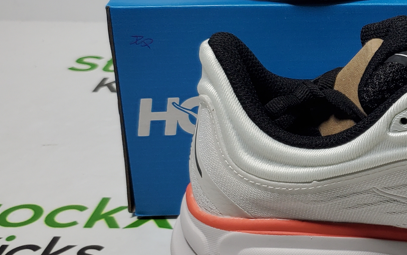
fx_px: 766
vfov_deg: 18.6
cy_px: 39
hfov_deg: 26.6
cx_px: 483
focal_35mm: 69
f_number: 1.5
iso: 50
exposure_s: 1/645
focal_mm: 4.3
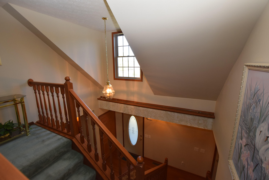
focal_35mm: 15
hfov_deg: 100.3
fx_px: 112
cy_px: 90
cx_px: 134
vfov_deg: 77.4
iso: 800
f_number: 5
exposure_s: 1/100
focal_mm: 10
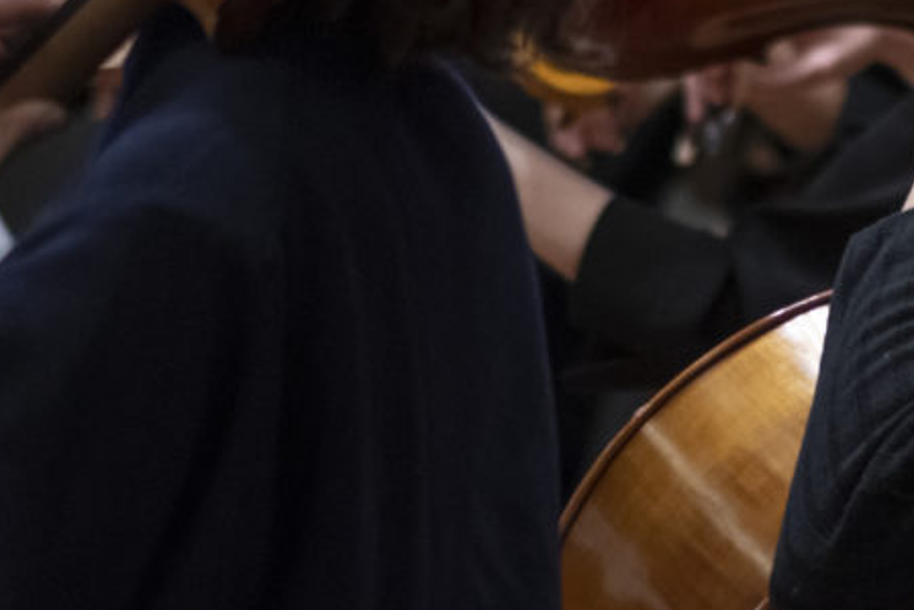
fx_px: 14349
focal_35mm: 565
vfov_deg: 2.4
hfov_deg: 3.6
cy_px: -83
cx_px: 973
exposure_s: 1/80
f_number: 4.5
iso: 2500
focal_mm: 165
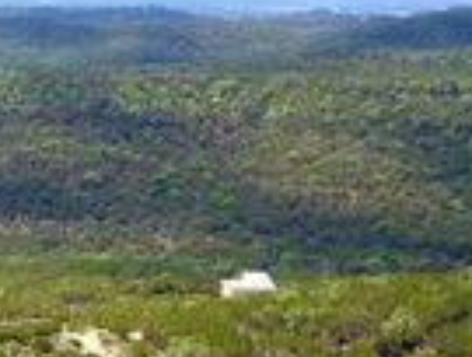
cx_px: -273
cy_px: 436
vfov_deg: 14.9
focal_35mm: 96
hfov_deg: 17.8
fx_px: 1312
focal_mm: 4.73
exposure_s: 1/120
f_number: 2.2
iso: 106
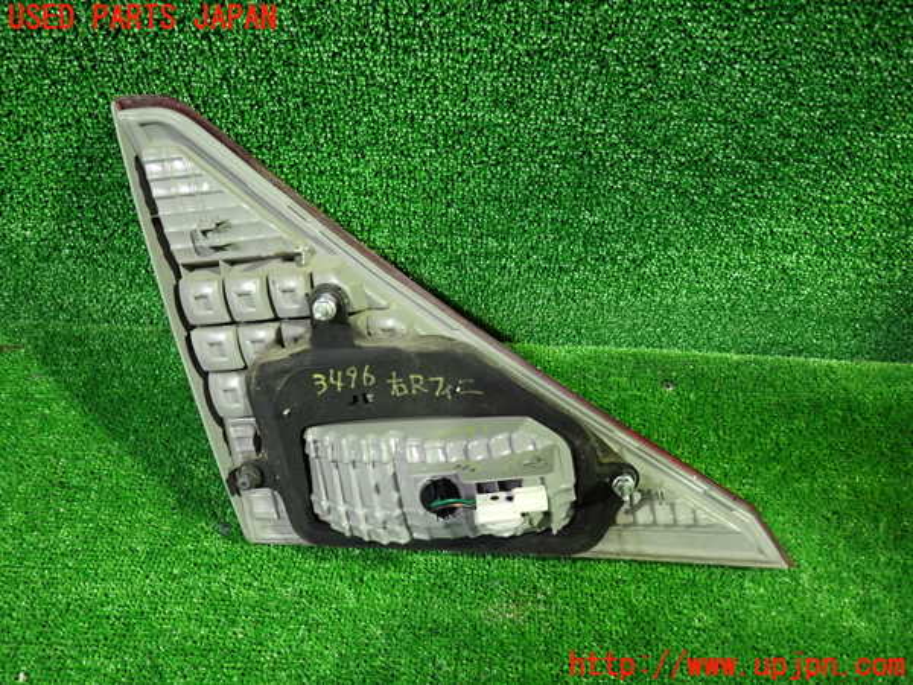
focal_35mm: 25
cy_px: 342
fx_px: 659
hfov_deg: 69.4
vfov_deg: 54.9
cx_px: 456
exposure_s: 1/30
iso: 640
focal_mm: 4.5
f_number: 2
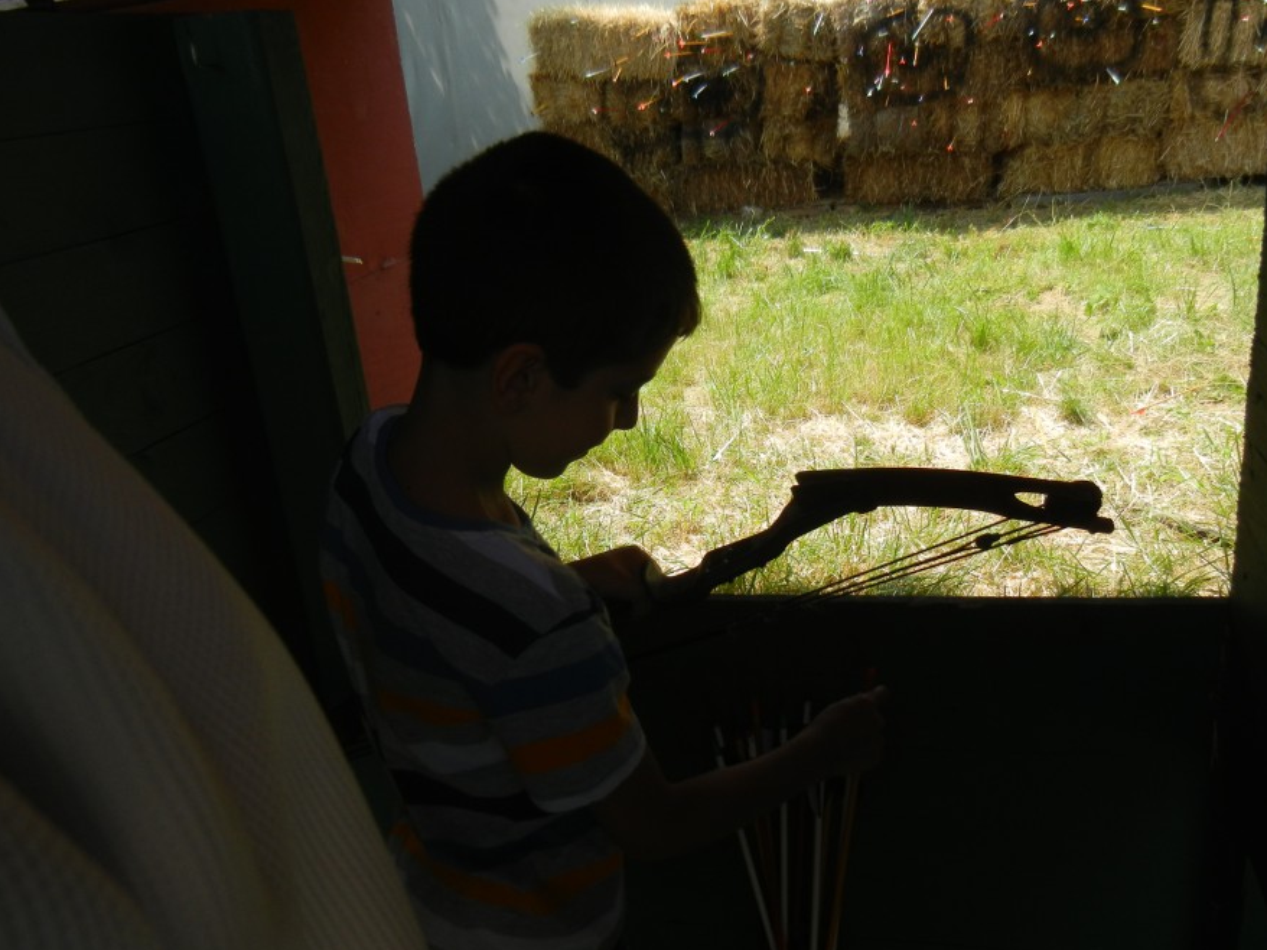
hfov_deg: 52.6
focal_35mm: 35
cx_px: 664
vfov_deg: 40.6
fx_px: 1281
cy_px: 553
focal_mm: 5.4
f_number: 3.5
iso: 160
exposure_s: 1/735
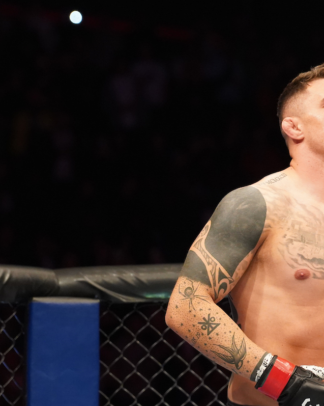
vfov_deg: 6.1
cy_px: 203
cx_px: 288
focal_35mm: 318
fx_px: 3814
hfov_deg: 4.9
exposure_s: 1/1250
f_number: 4
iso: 5000
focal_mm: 150
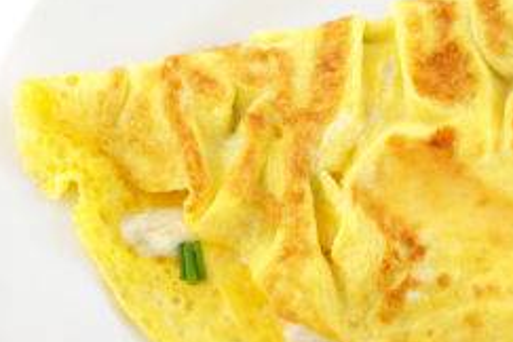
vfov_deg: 5.0
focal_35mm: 275
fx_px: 3917
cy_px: 218
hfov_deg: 7.5
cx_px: 426
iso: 100
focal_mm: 105
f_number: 22
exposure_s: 1/2.5
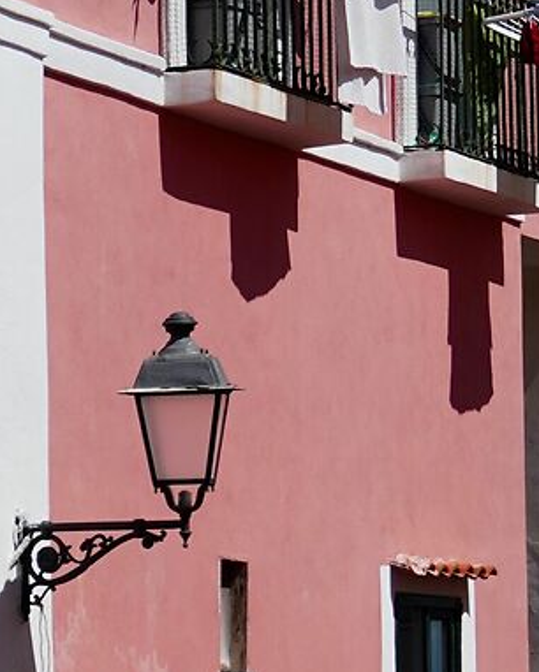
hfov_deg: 6.9
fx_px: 4224
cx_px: -805
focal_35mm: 212
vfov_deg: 9.0
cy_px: 781
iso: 100
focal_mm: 24
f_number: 5
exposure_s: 1/1600
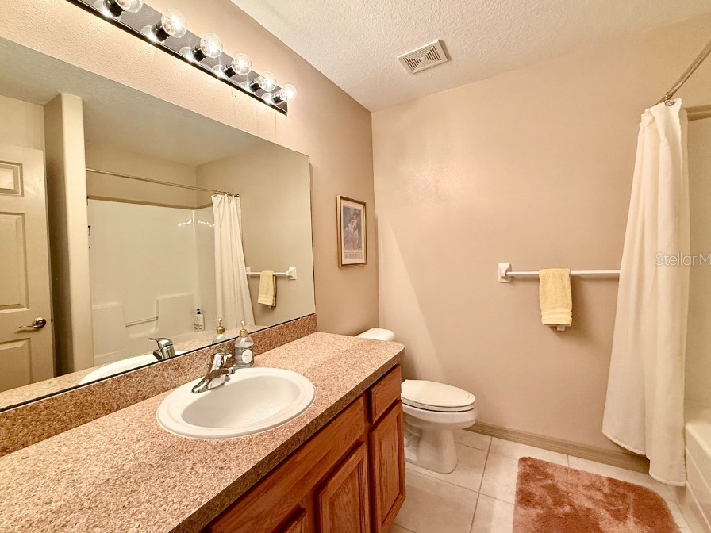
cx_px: 324
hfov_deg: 94.3
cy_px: 259
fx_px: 329
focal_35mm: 16
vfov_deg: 78.1
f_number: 2.2
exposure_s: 1/60
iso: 250
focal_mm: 2.22
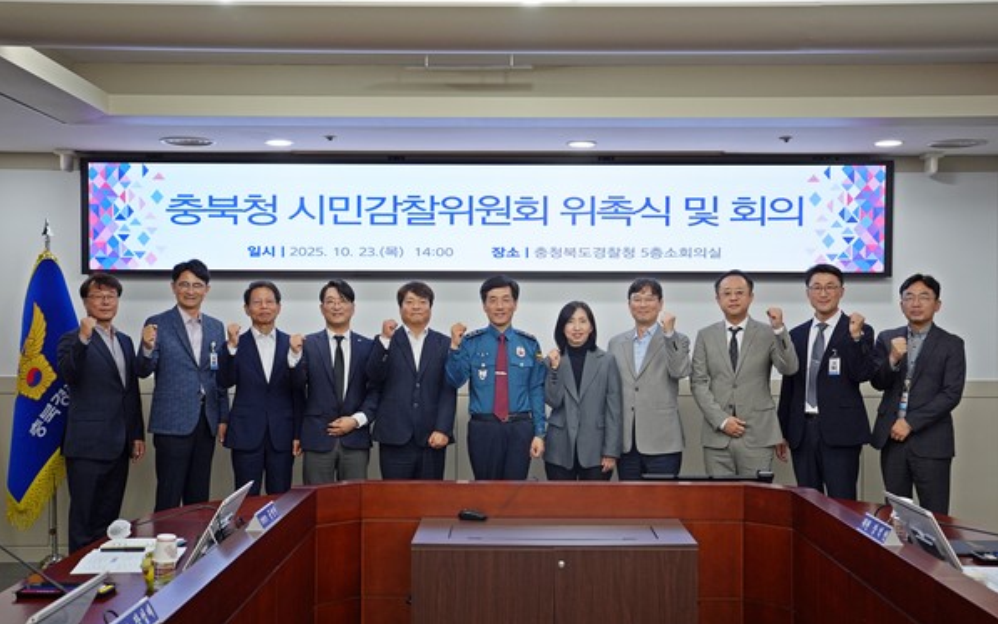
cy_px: 331
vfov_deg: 29.8
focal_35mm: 43
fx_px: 1169
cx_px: 498
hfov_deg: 46.2
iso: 1250
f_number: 4.5
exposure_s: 1/160
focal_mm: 42
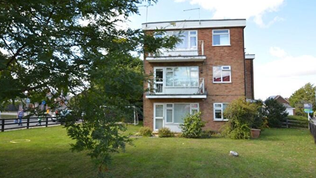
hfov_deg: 78.7
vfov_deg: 49.5
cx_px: 162
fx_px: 193
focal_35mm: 23
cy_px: 90
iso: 100
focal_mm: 14
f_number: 8
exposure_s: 1/60
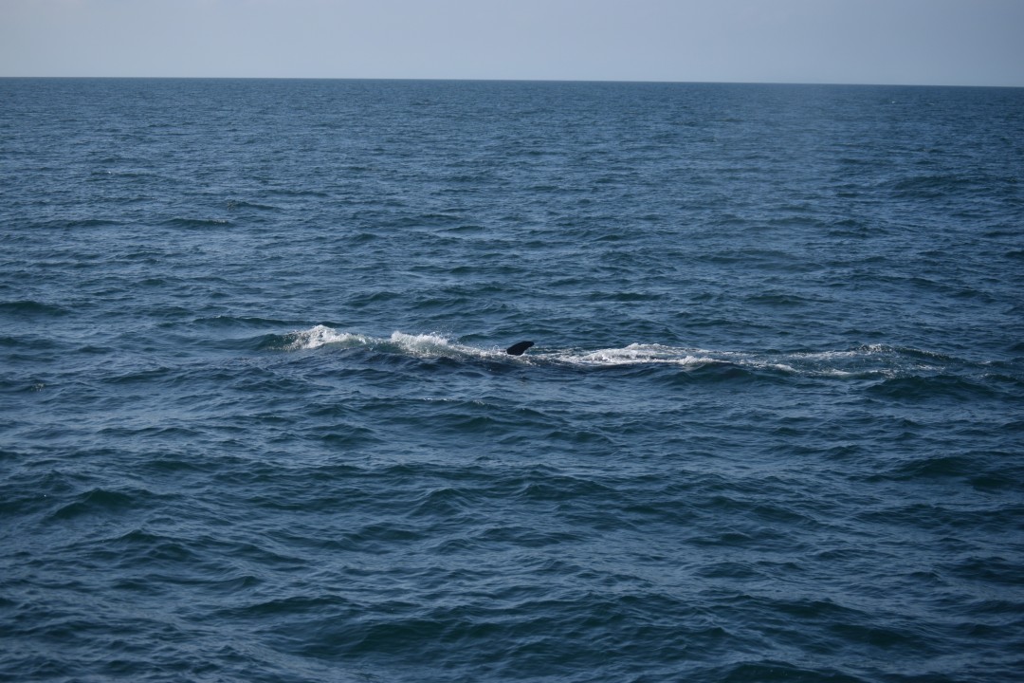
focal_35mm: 82
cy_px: 342
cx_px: 512
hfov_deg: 24.6
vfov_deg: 16.6
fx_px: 2346
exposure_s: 1/4000
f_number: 4
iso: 200
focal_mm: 55
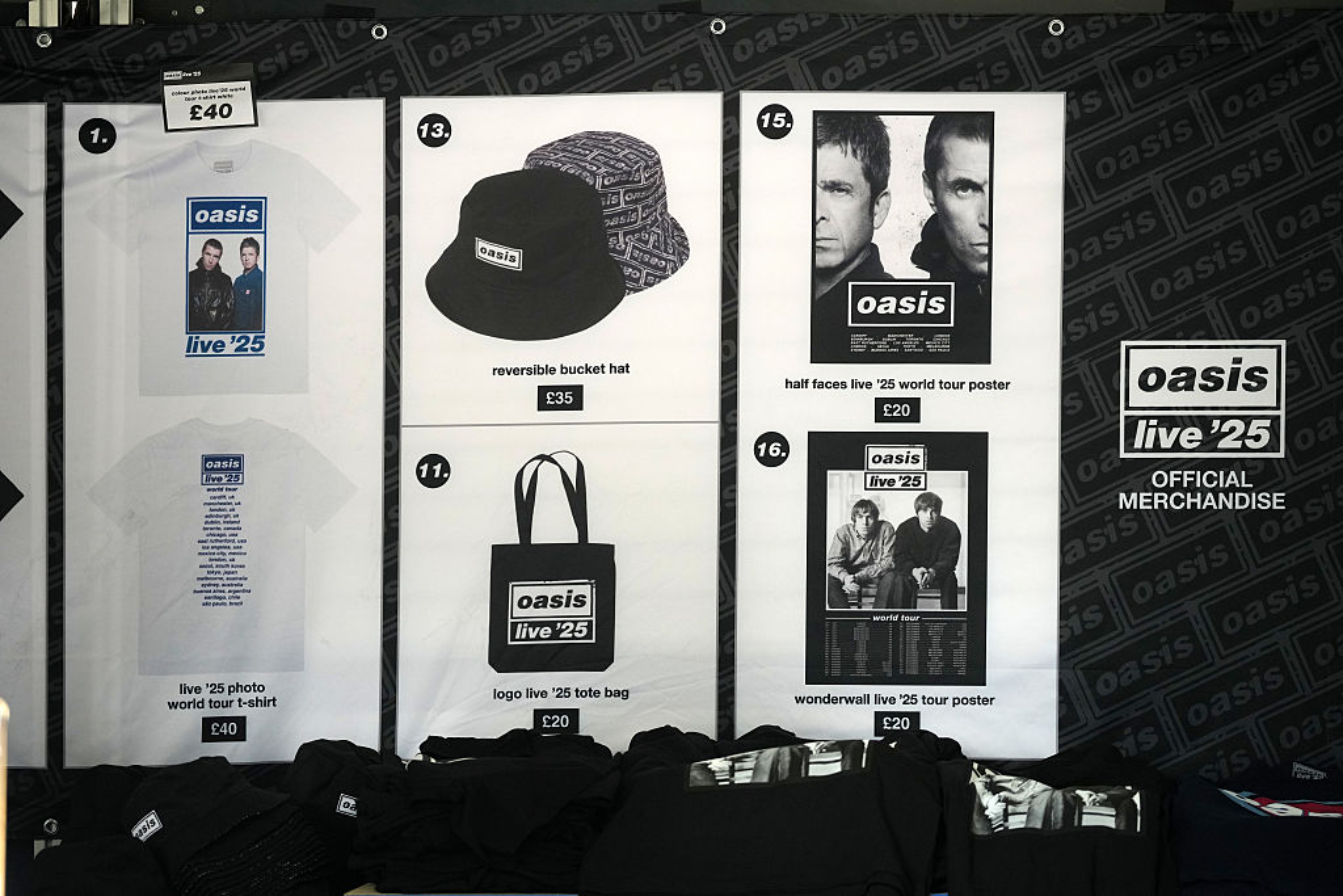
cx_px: 672
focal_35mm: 141
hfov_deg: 14.5
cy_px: 448
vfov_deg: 9.7
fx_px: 5260
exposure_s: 1/2000
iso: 2500
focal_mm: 141
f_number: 2.8
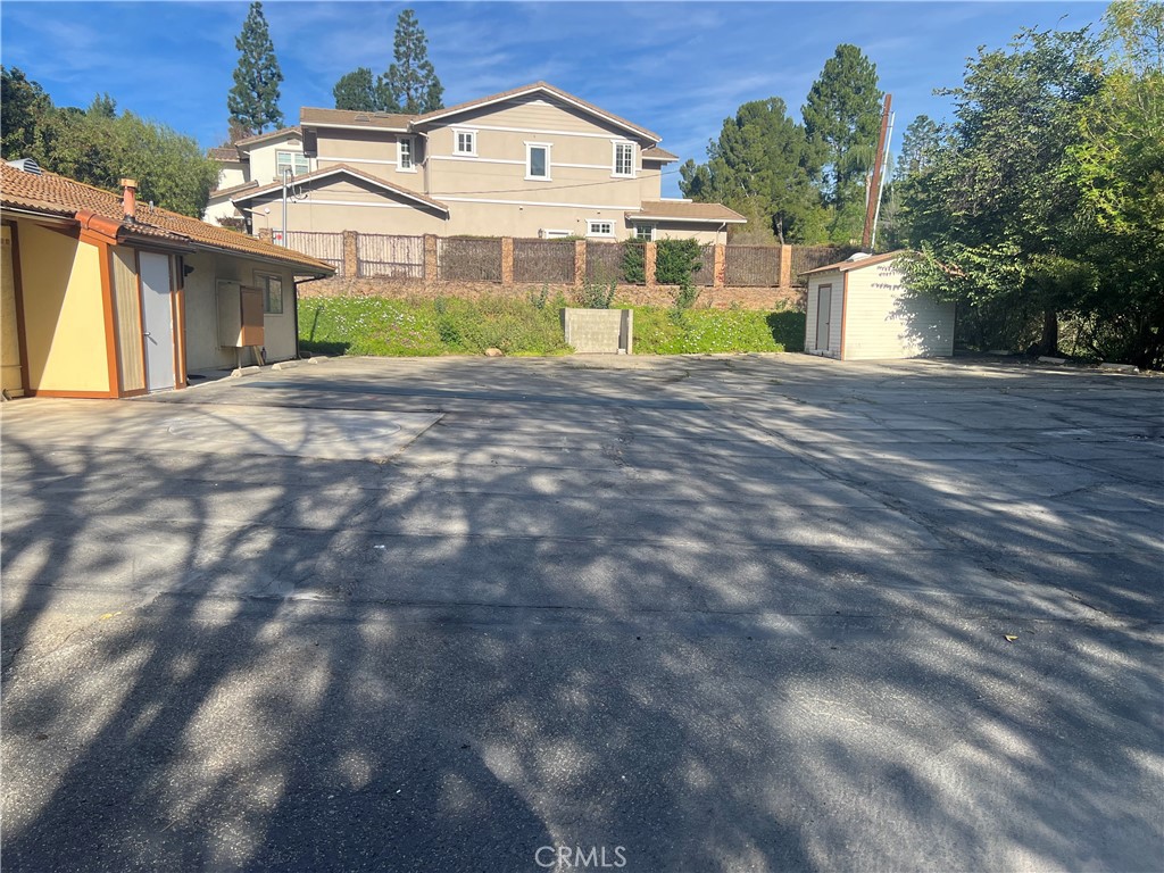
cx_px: 582
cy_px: 436
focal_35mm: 26
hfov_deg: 67.3
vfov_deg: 53.1
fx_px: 874
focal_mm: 5.7
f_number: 1.5
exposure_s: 1/2632
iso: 50
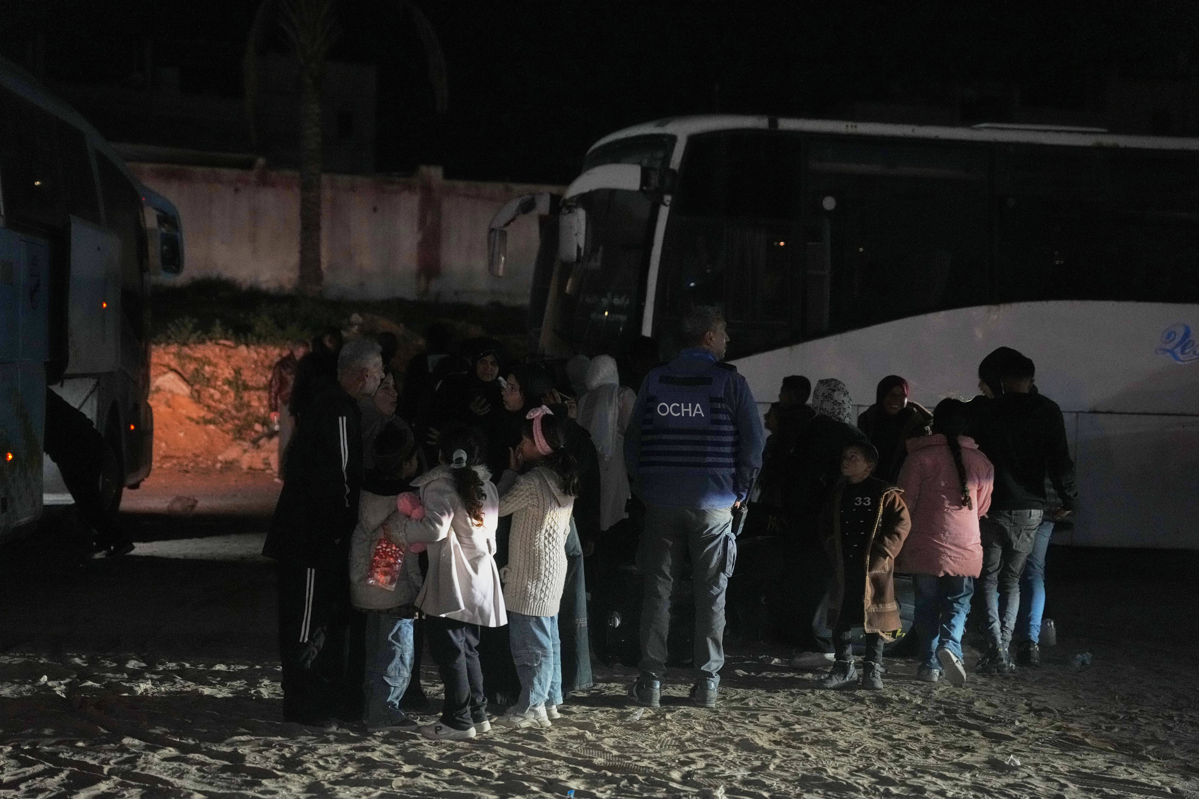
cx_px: 600
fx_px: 2331
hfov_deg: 28.8
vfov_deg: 19.5
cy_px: 400
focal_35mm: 70
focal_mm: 70
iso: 3200
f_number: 2.8
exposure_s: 1/200
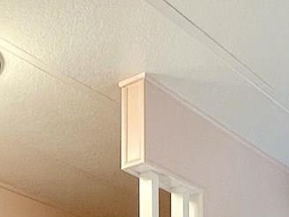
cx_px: -43
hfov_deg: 20.2
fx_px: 768
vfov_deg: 13.4
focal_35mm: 92
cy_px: 456
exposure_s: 1/120
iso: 200
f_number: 1.8
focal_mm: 1.57
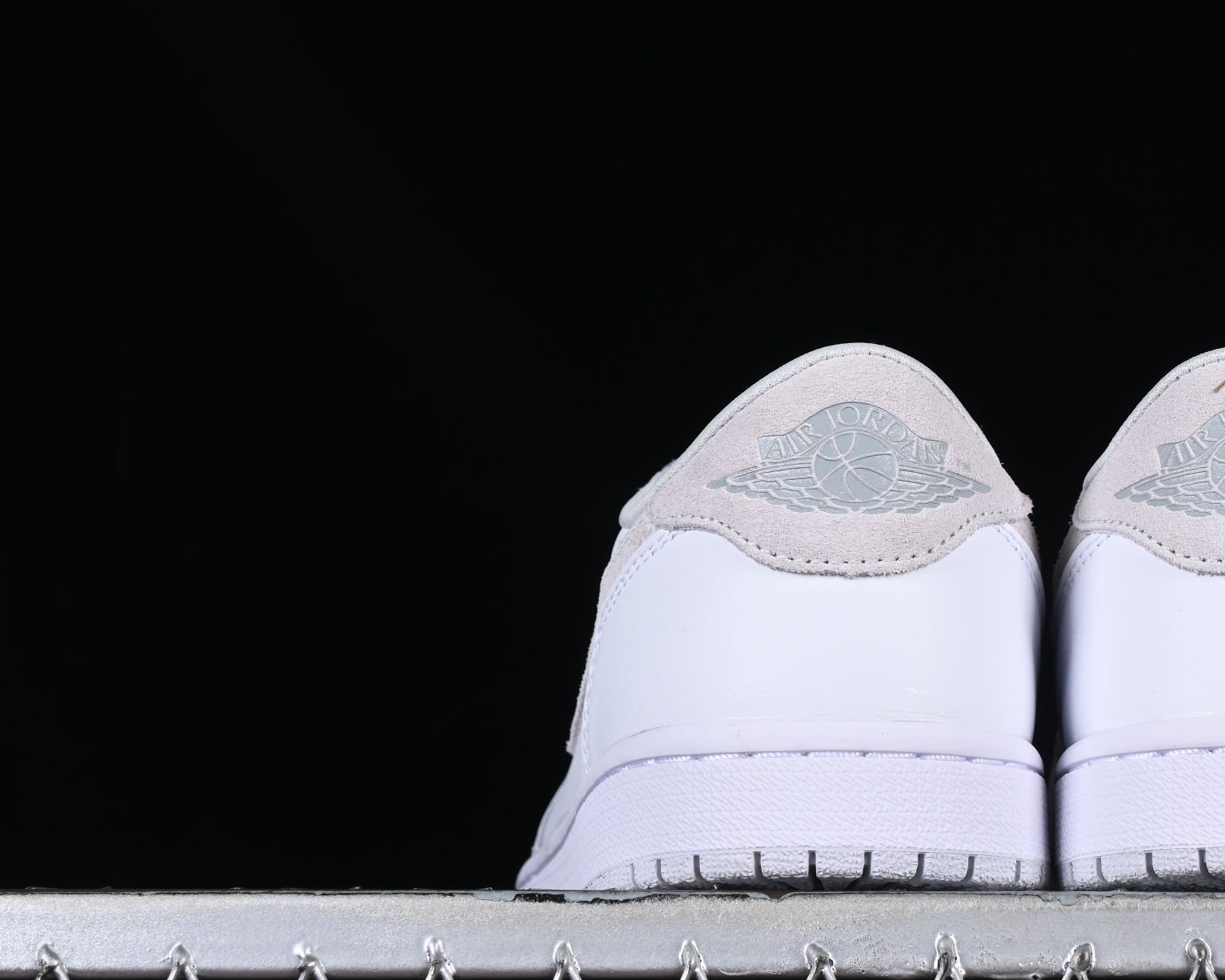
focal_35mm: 128
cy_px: 435
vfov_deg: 12.1
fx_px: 4641
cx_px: 1042
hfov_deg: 14.9
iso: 160
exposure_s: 1/80
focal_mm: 50
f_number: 8
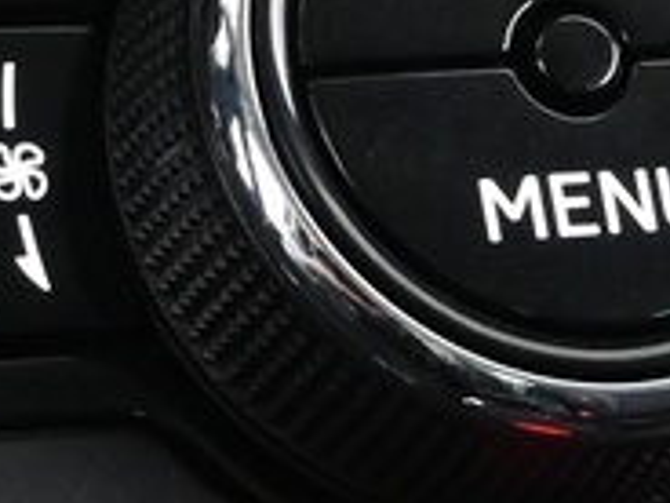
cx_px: 269
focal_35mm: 273
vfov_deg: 5.4
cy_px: 171
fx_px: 5286
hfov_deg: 7.3
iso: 2500
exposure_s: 1/13
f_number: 4.5
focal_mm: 21.5
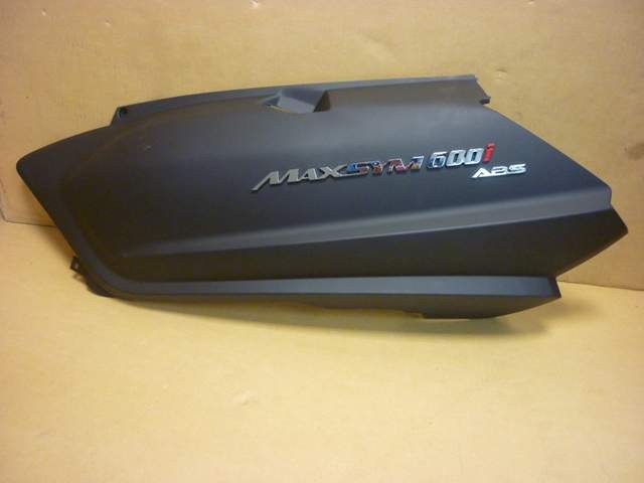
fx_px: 614
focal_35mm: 33
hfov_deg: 55.4
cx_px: 322
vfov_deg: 42.9
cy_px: 242
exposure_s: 1/20
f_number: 2.8
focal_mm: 5.5
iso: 400
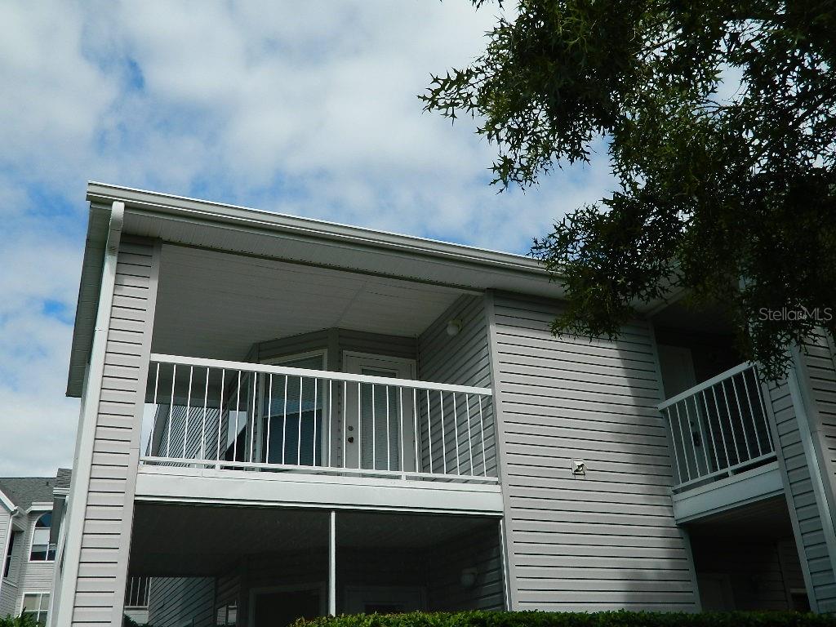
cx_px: 418
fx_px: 845
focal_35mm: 35
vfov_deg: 40.7
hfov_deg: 52.6
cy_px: 314
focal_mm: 6.2
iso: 80
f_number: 9.4
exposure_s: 1/200
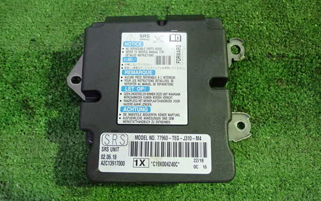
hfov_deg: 59.6
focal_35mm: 32
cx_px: 160
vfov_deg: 39.5
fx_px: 280
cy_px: 95
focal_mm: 5.5
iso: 800
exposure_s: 1/60
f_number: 2.3
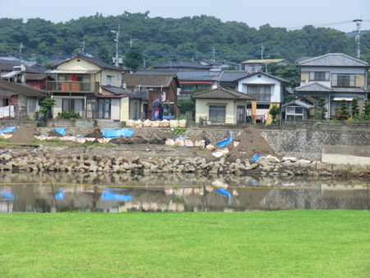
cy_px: 139
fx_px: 952
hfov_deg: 22.0
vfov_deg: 16.6
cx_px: 185
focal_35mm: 89
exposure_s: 1/400
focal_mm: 16
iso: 80
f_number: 4.8
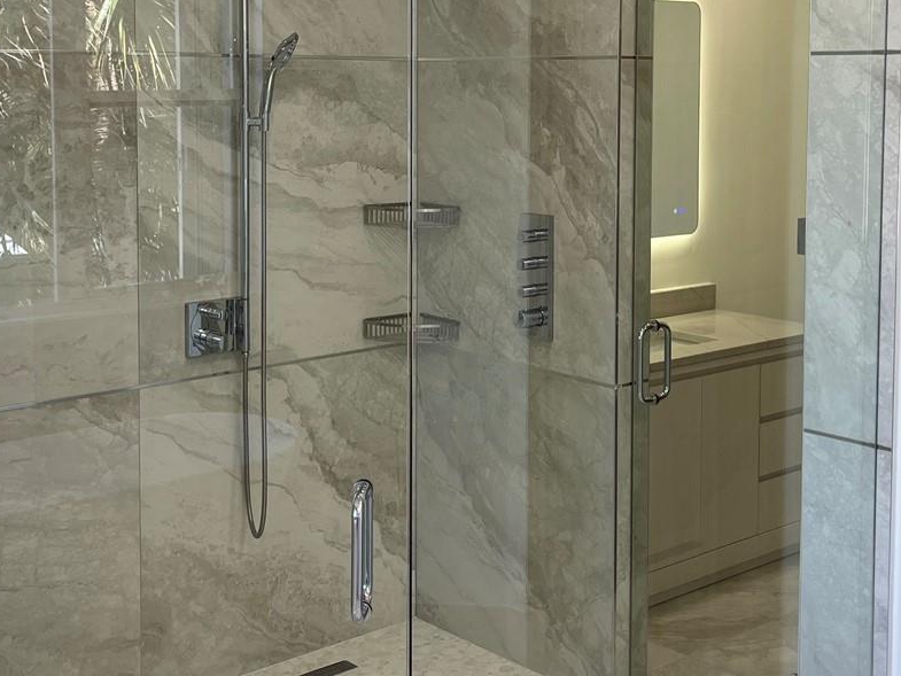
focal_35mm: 53
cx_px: 486
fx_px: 1380
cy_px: 189
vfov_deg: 27.2
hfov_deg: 36.1
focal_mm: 5.1
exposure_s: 1/120
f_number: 1.6
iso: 50
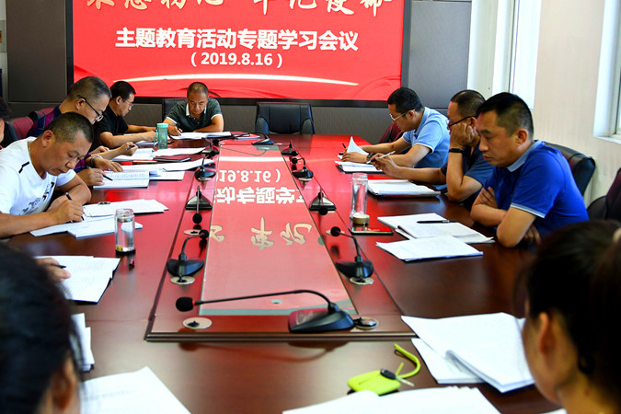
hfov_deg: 48.3
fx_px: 690
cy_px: 181
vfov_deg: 33.4
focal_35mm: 40
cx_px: 268
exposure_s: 1/30
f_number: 3.5
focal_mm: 20
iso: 320
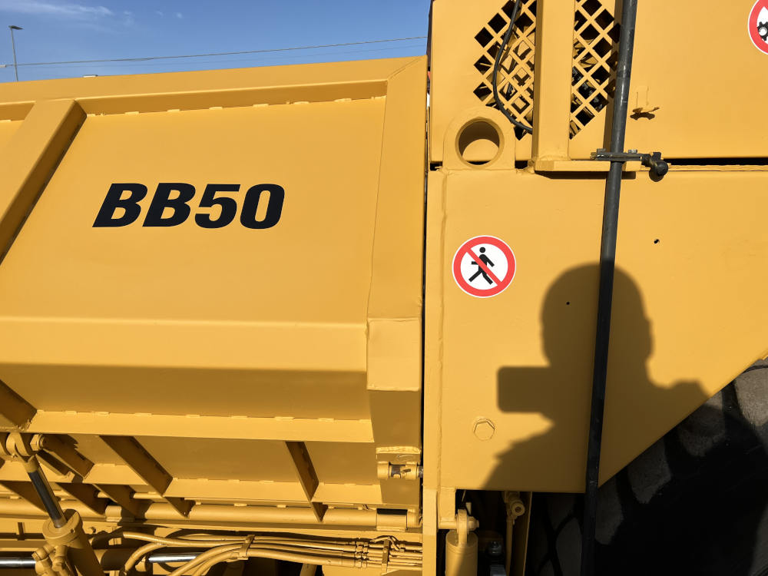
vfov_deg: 53.1
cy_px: 288
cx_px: 384
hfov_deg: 67.3
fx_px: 577
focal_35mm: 26
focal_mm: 5.7
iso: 50
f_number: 1.5
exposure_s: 1/5587
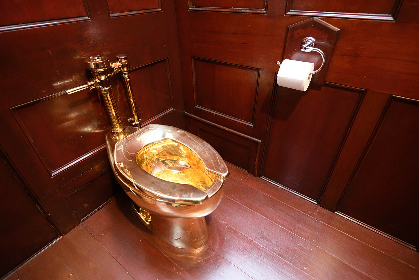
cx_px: 210
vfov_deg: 64.6
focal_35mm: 19
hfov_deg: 86.9
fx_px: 221
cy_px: 140
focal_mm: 19
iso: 3200
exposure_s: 1/50
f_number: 3.5
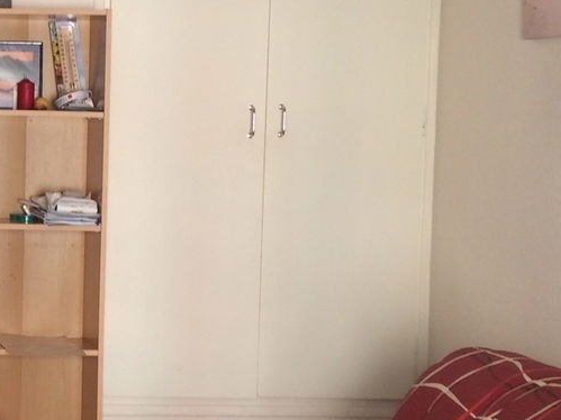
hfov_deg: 19.4
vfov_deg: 15.9
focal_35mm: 93
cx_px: -177
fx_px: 1507
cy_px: 186
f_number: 2.2
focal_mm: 4.15
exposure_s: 1/50
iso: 40
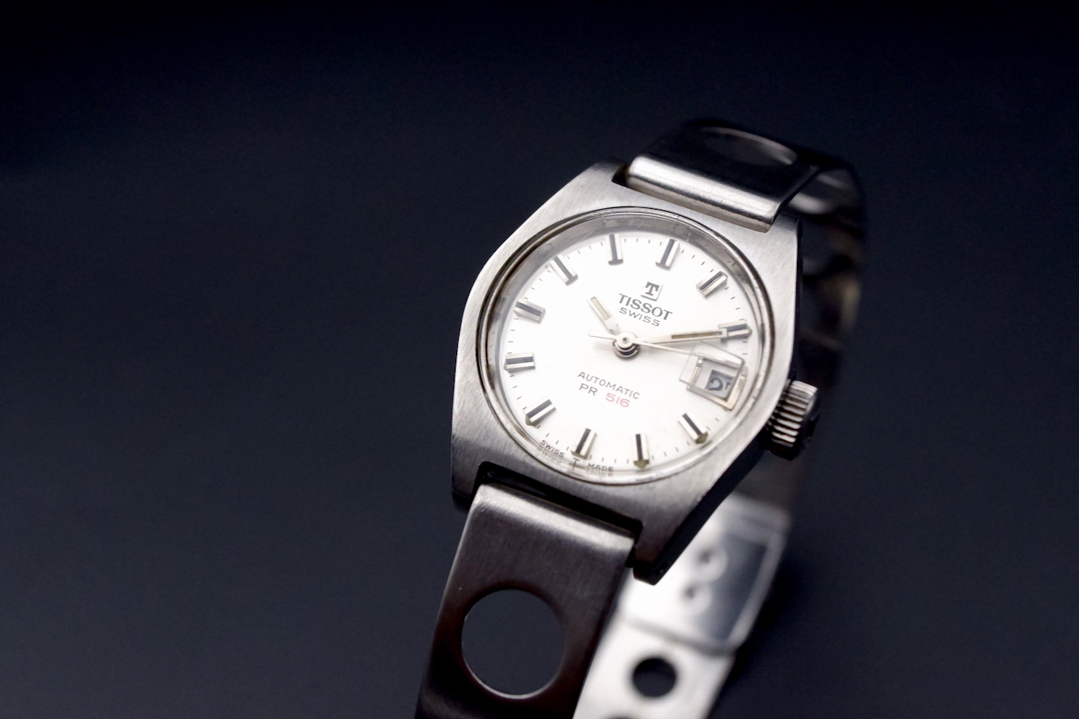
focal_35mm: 59
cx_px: 540
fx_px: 1768
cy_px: 360
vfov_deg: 23.0
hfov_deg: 33.9
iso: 6400
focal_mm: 39
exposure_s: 1/4000
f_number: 6.4
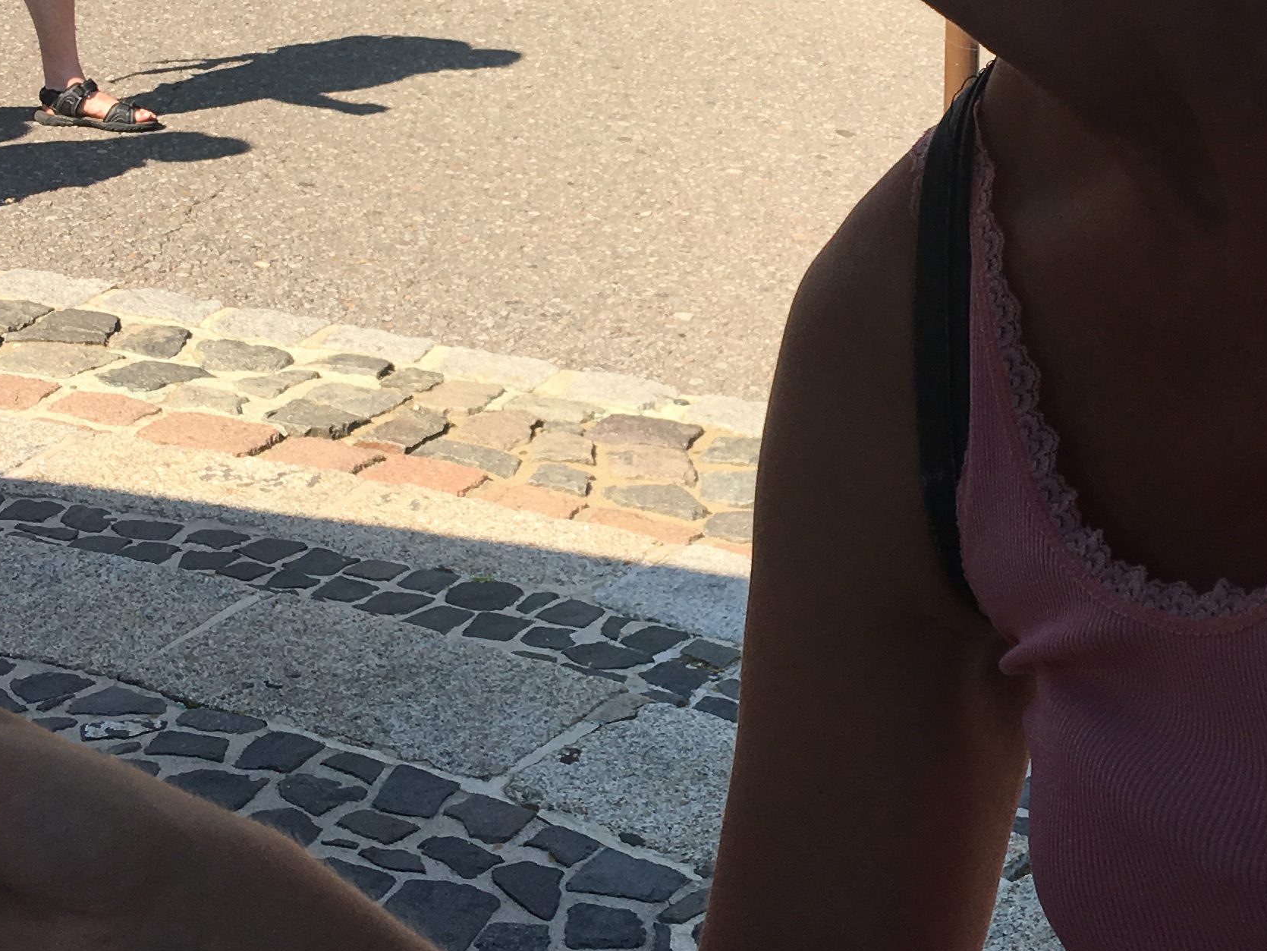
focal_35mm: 70
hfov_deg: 27.6
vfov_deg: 20.7
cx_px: 827
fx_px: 2562
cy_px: 164
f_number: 2.2
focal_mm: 4.15
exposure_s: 1/699
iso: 25
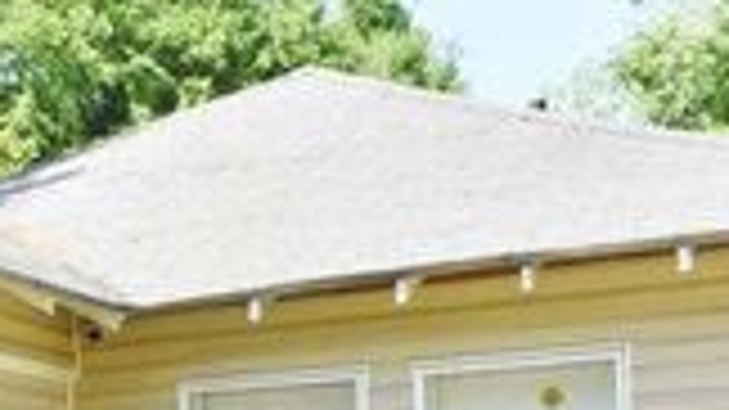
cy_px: 592
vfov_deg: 13.2
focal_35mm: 87
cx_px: -140
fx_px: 1681
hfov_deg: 22.6
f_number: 8
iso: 200
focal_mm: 18
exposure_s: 1/250
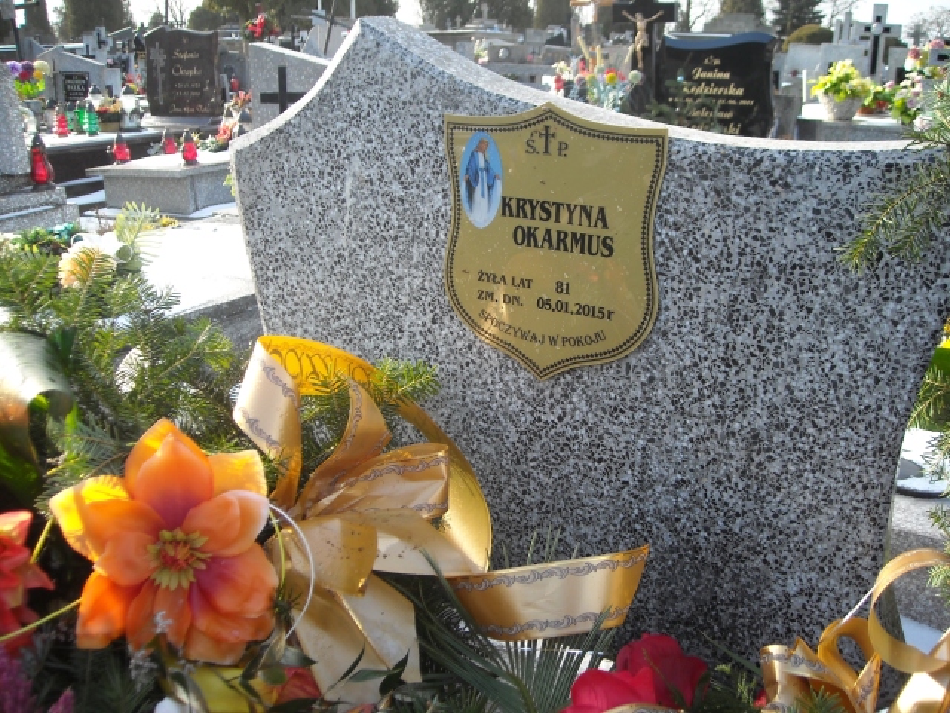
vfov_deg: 40.7
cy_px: 356
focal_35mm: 35
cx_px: 475
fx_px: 961
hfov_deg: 52.6
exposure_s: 1/168
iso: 64
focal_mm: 5.7
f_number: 2.8
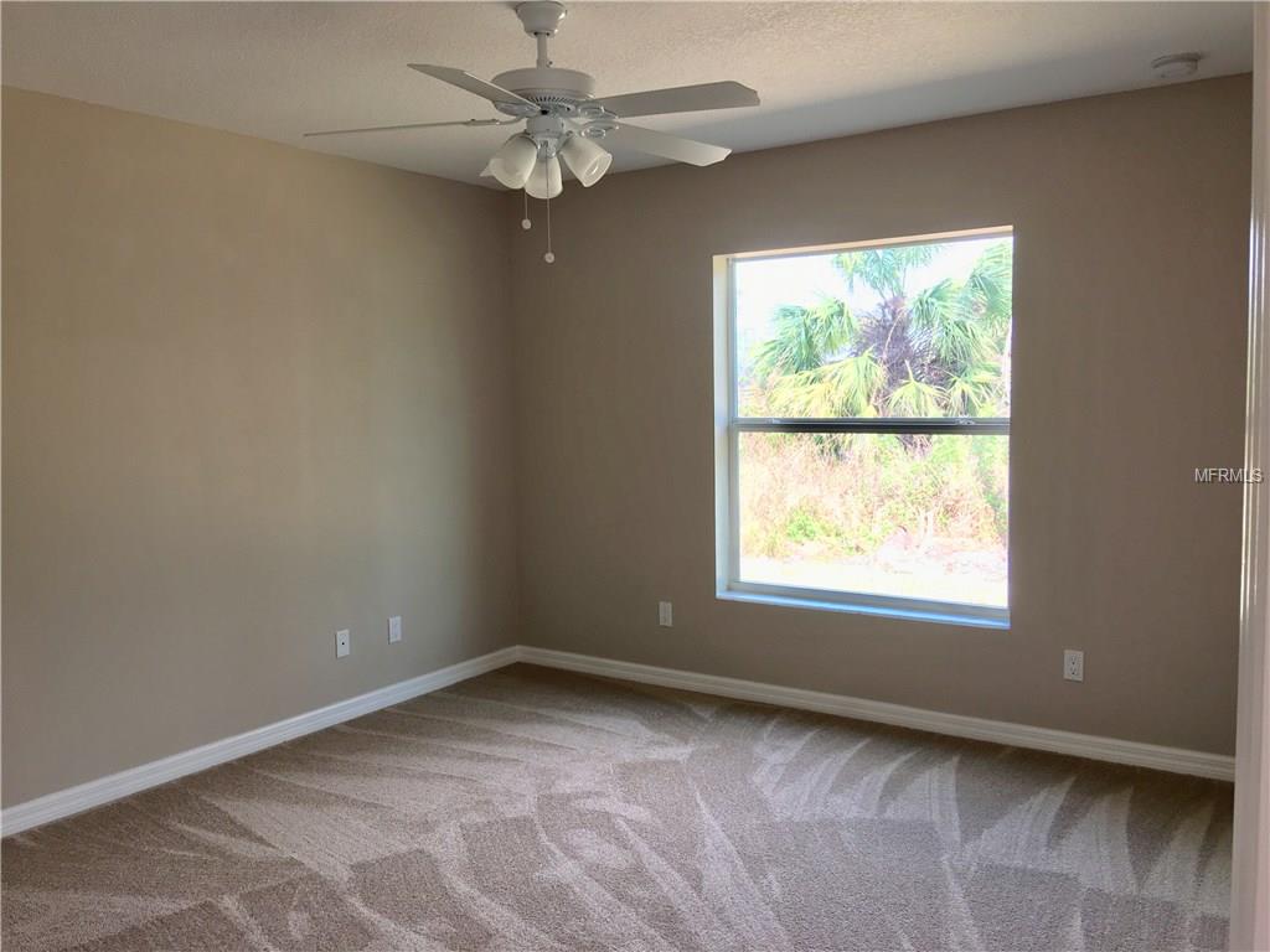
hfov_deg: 61.7
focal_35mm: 29
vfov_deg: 48.2
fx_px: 1064
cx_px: 635
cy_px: 476
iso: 25
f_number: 2.2
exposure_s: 1/40
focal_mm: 4.15
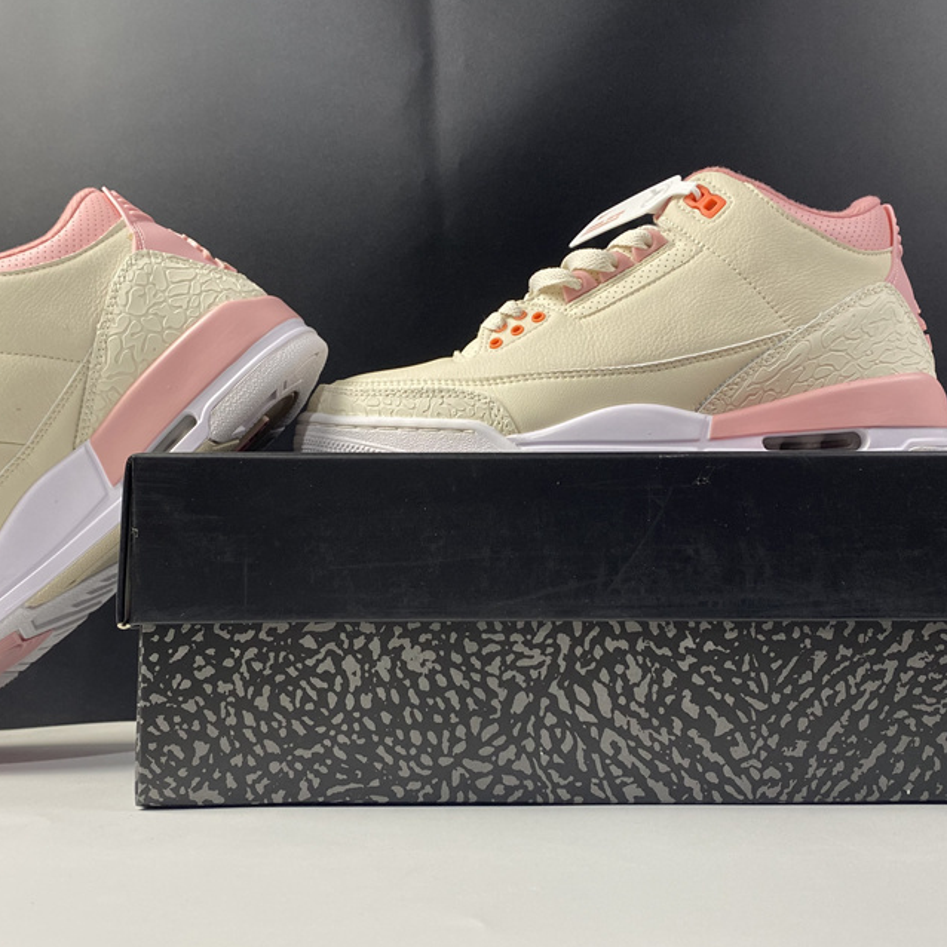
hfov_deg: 46.0
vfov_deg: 46.0
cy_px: 512
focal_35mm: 36
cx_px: 435
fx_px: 1114
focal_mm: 4.25
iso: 80
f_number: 1.8
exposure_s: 1/100
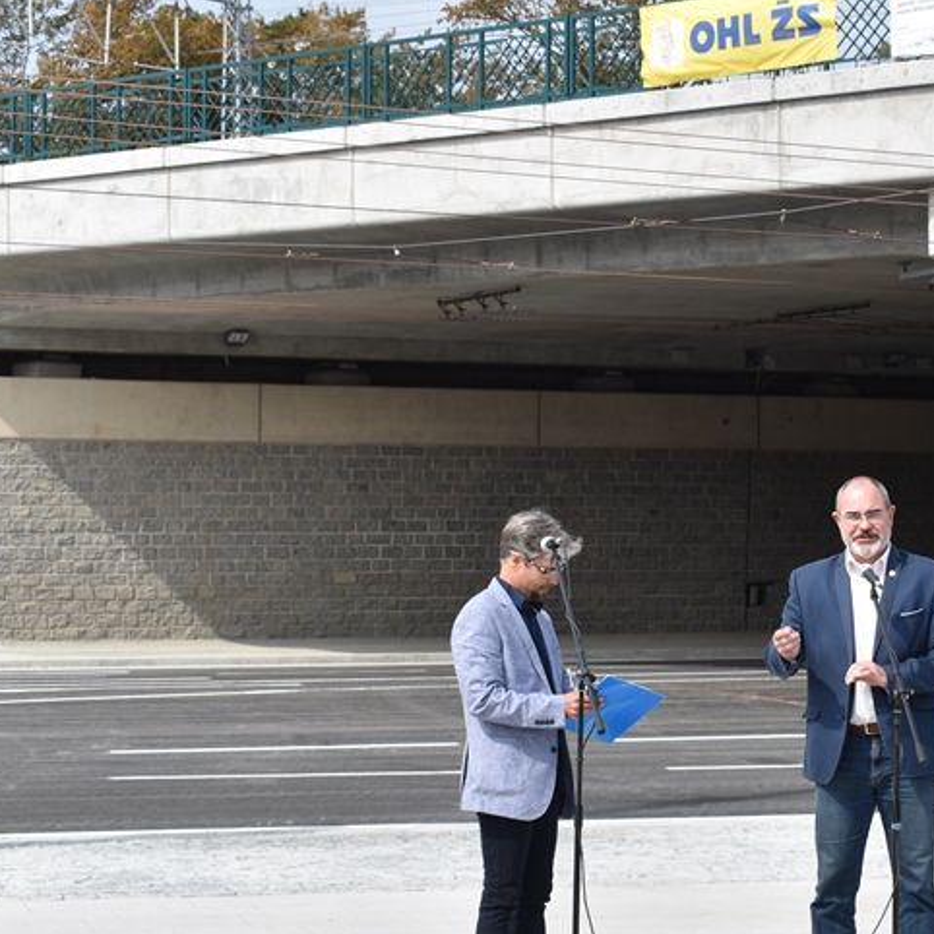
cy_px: 487
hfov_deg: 18.6
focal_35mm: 92
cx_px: 793
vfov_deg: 18.9
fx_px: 2808
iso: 100
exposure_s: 1/250
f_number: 8
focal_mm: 34
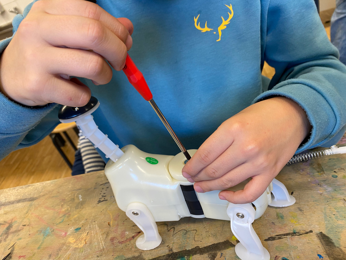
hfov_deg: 67.3
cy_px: 130
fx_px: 260
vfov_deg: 53.1
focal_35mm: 26
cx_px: 173
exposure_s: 1/50
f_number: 1.8
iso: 80
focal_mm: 4.25
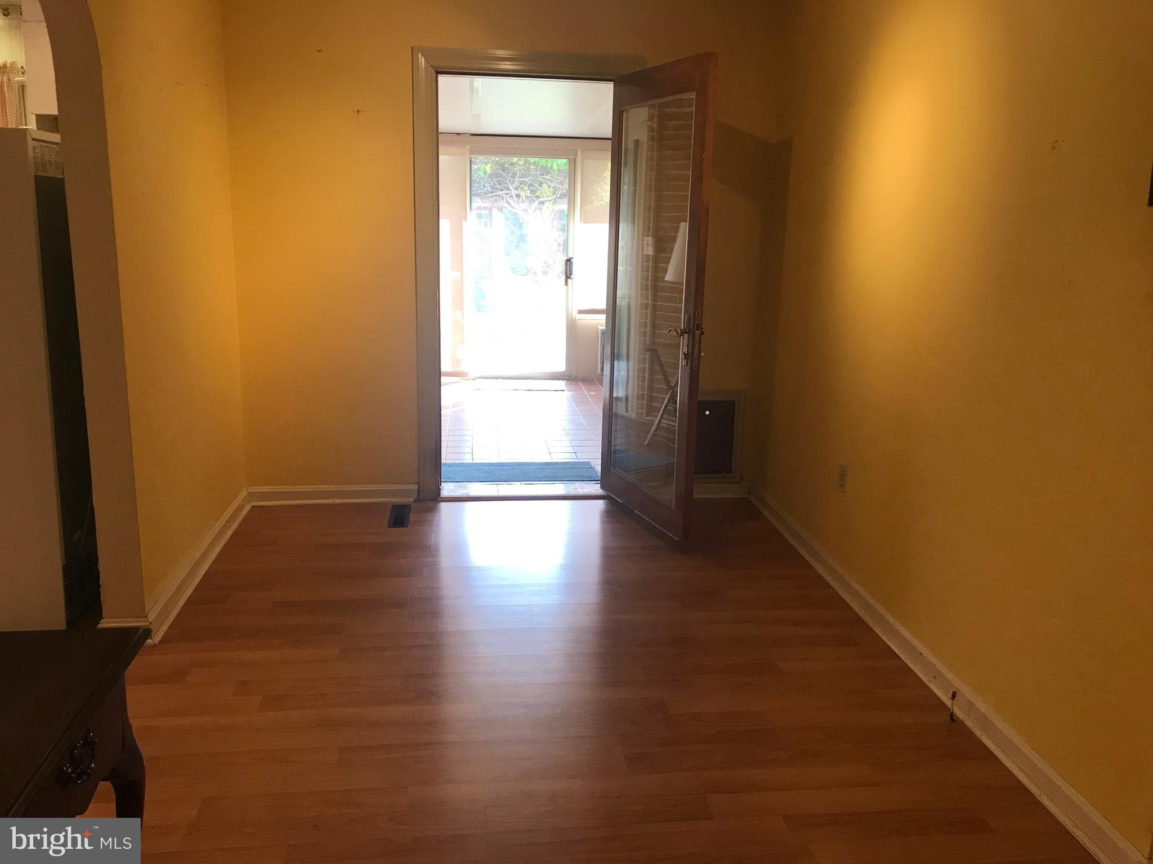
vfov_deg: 49.7
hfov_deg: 63.4
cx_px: 576
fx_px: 933
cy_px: 432
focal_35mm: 28
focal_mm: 3.99
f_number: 1.8
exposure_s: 1/40
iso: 25
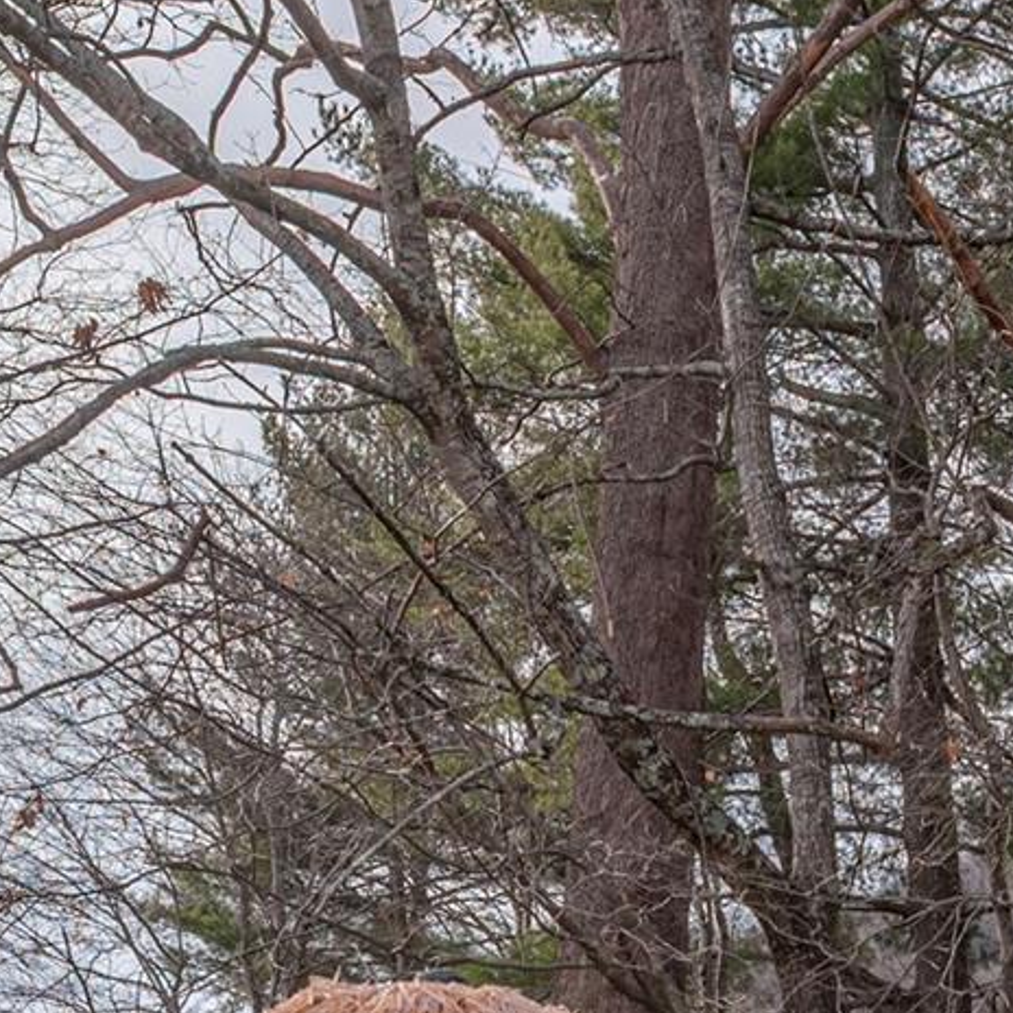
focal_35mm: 60
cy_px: 1402
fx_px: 1987
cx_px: 1074
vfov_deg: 24.1
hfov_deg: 26.6
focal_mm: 16
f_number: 7.1
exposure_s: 1/1250
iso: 320
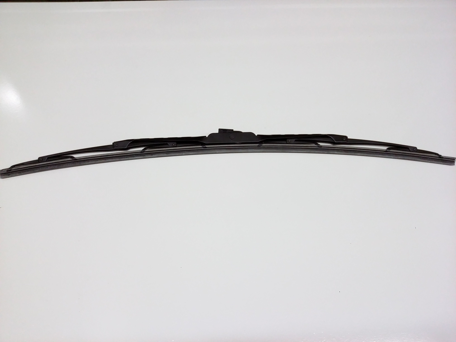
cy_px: 171
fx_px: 422
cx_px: 228
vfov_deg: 44.2
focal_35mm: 32
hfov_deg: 56.8
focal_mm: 3.4
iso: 160
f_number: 2.4
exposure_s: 1/24
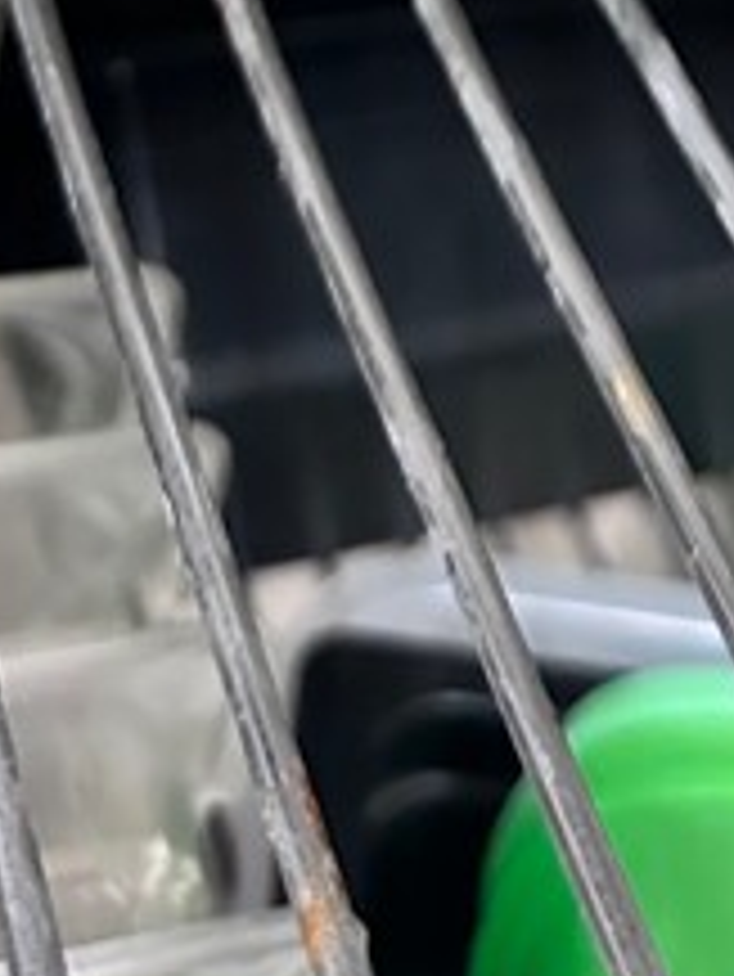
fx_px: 2542
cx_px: 468
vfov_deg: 17.5
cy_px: -798
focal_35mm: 90
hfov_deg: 16.4
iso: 800
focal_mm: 6.86
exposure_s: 1/60
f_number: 1.78
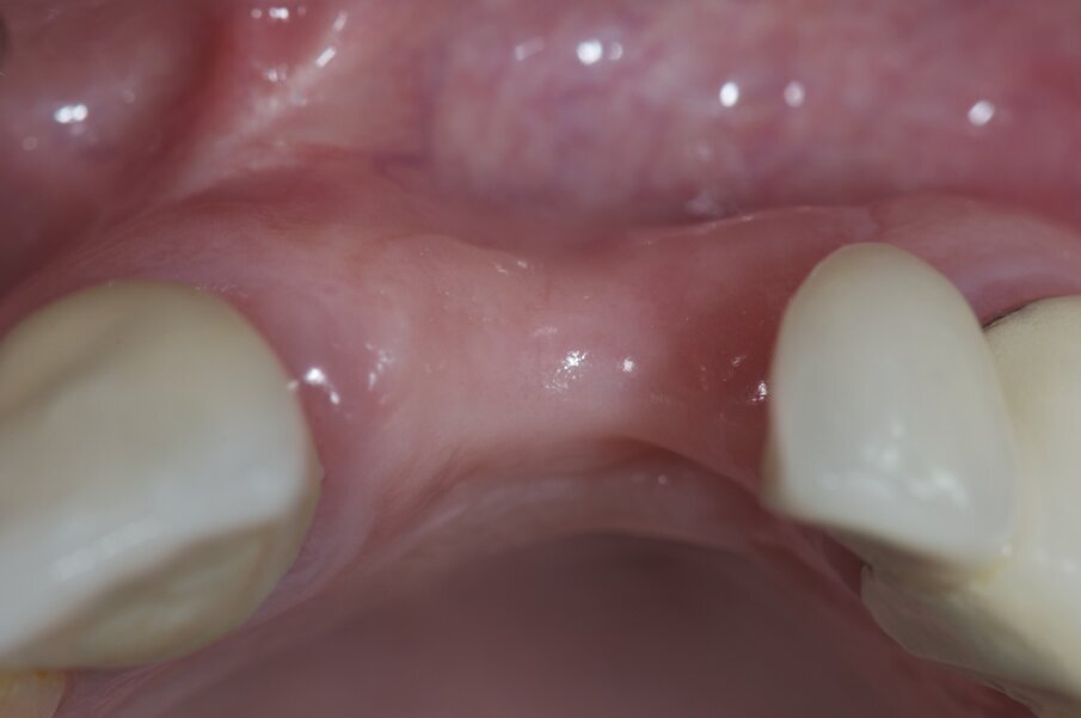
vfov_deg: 8.7
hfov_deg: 13.1
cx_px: 540
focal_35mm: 158
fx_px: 4723
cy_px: 359
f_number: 20
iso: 200
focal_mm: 105
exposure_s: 1/125
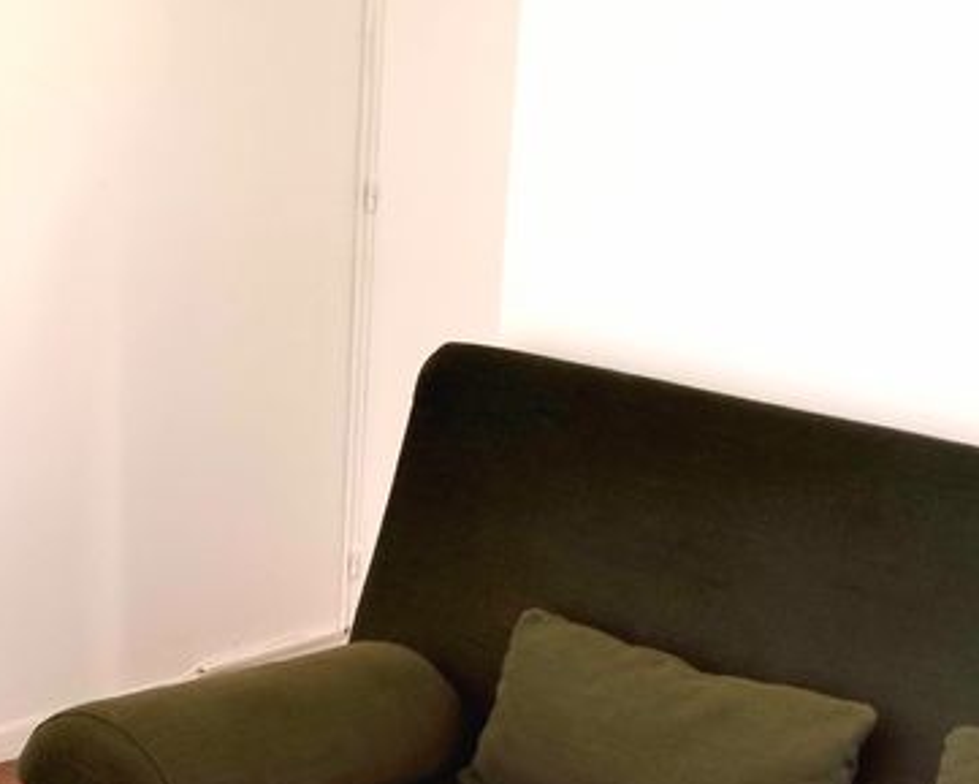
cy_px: 779
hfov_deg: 26.0
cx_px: 559
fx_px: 2116
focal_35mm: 73
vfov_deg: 20.3
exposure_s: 1/33.3
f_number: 1.8
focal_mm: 5.58
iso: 320
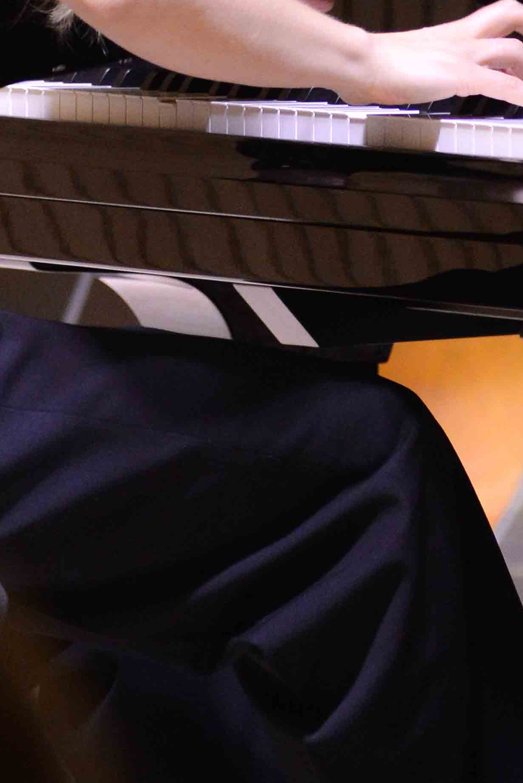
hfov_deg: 2.1
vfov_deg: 3.1
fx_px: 14518
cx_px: 208
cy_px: -87
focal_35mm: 667
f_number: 2.8
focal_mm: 170
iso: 1600
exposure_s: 1/160
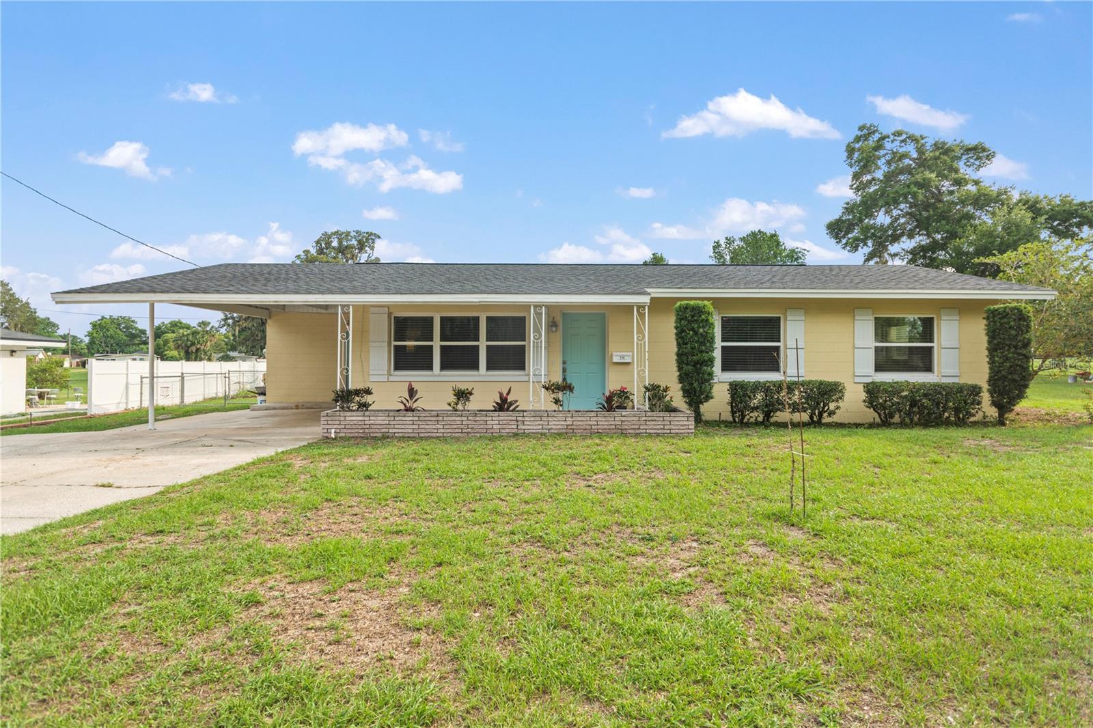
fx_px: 592
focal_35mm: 20
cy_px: 364
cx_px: 546
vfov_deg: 63.2
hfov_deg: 85.4
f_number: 4.5
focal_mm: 13
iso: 100
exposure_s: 1/100
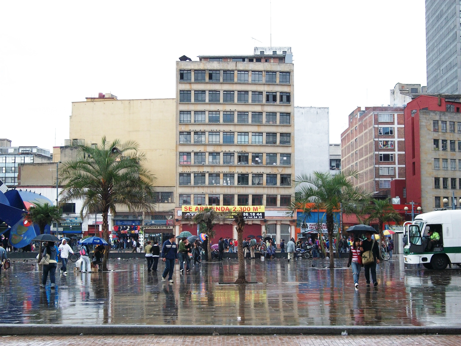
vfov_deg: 23.7
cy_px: 173
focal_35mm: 62
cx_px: 230
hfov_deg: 31.2
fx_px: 826
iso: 80
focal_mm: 11
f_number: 4.1
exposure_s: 1/200
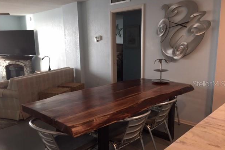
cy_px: 83
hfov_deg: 60.3
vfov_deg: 42.2
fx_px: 194
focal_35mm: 31
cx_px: 111
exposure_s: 1/30
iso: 40
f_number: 2.2
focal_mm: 4.15
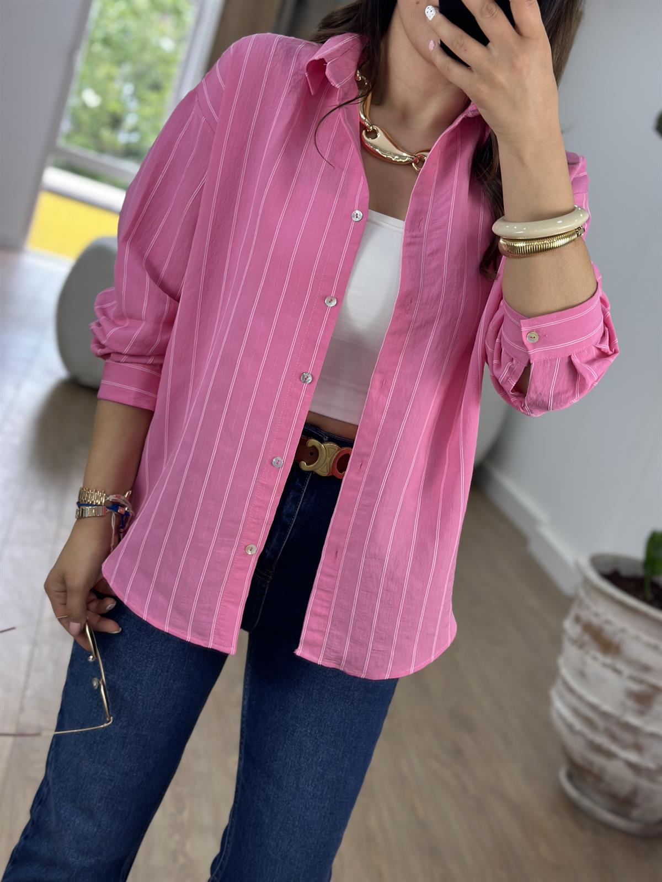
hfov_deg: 30.3
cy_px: 441
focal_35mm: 48
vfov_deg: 39.7
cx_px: 331
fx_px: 1224
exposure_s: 1/141
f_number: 1.78
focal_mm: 6.86
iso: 80
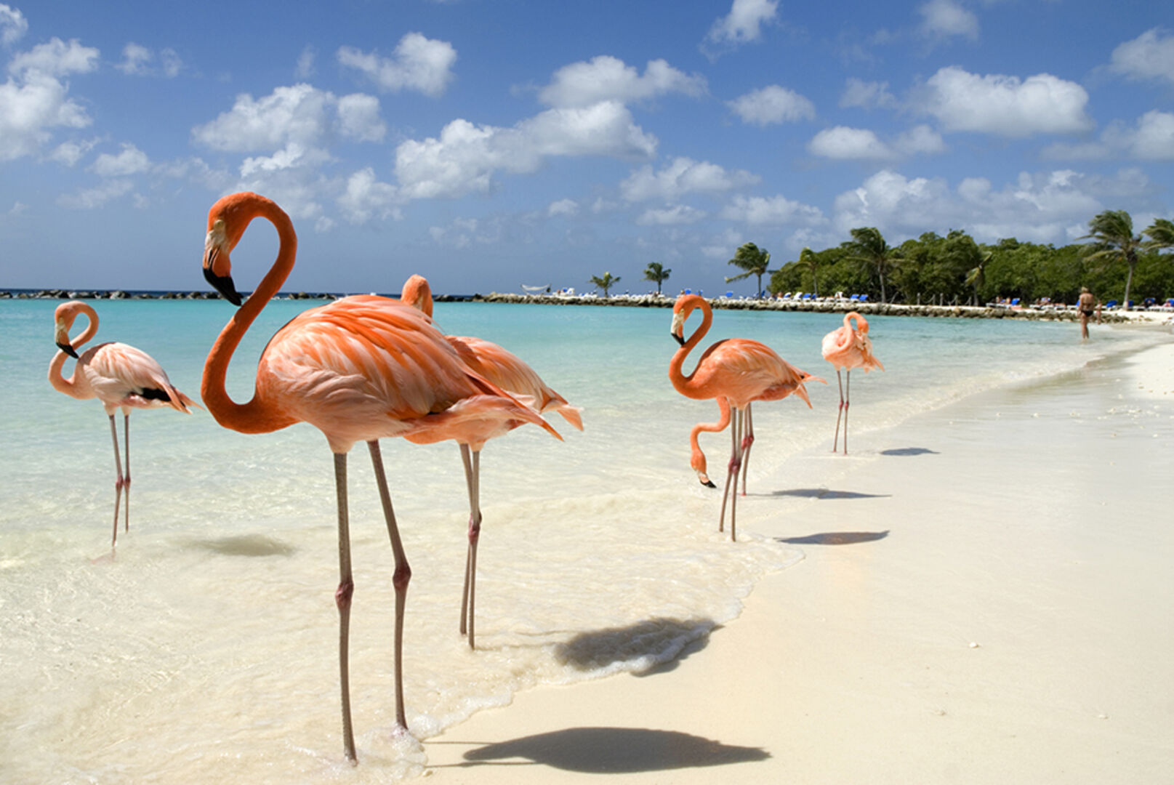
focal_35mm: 27
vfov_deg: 48.0
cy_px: 392
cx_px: 587
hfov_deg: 67.3
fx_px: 881
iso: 100
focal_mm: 18
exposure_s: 1/320
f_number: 8
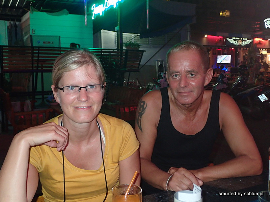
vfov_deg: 37.7
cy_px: 101
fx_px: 296
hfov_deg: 49.0
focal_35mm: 38
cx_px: 135
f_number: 2.7
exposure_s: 1/40
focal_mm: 6.86
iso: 500
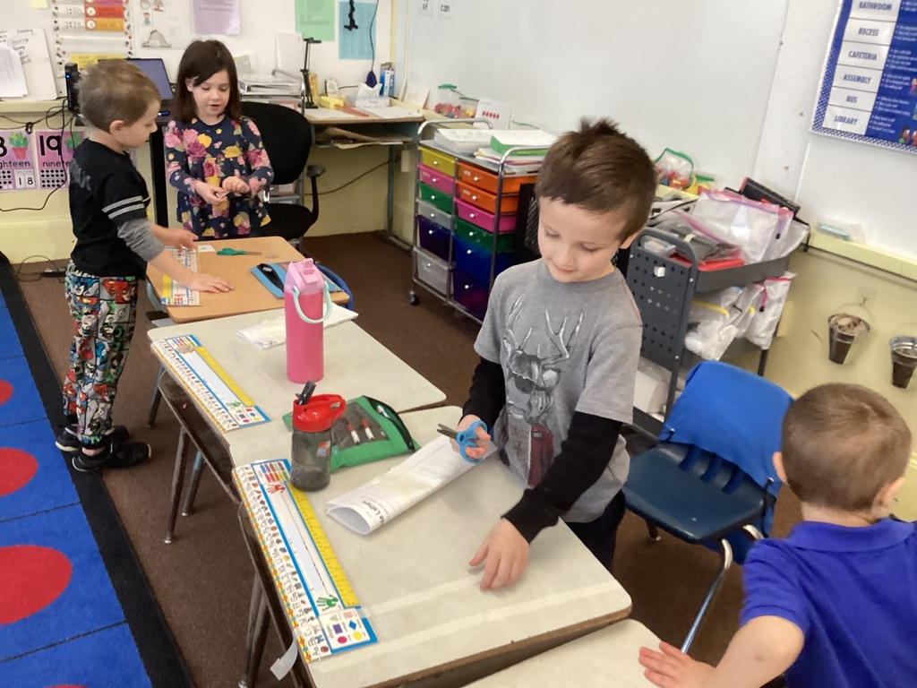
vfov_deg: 45.4
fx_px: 821
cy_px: 344
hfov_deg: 58.4
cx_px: 458
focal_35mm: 31
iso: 250
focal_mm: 3.3
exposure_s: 1/60
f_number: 2.4
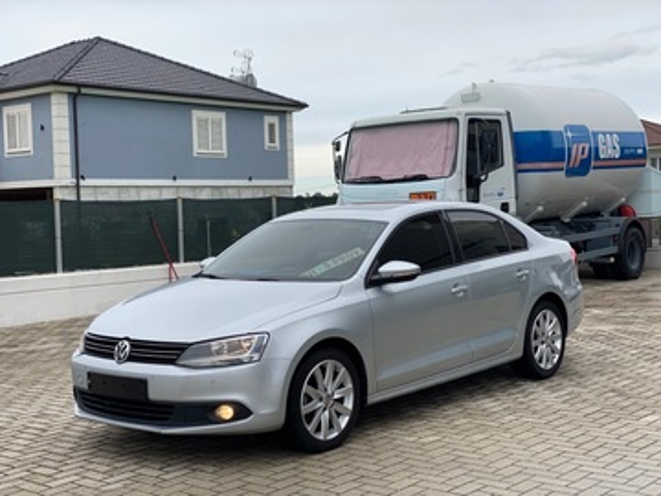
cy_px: 248
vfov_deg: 28.0
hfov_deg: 36.8
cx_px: 330
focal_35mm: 52
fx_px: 993
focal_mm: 6
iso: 20
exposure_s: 1/940
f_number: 2
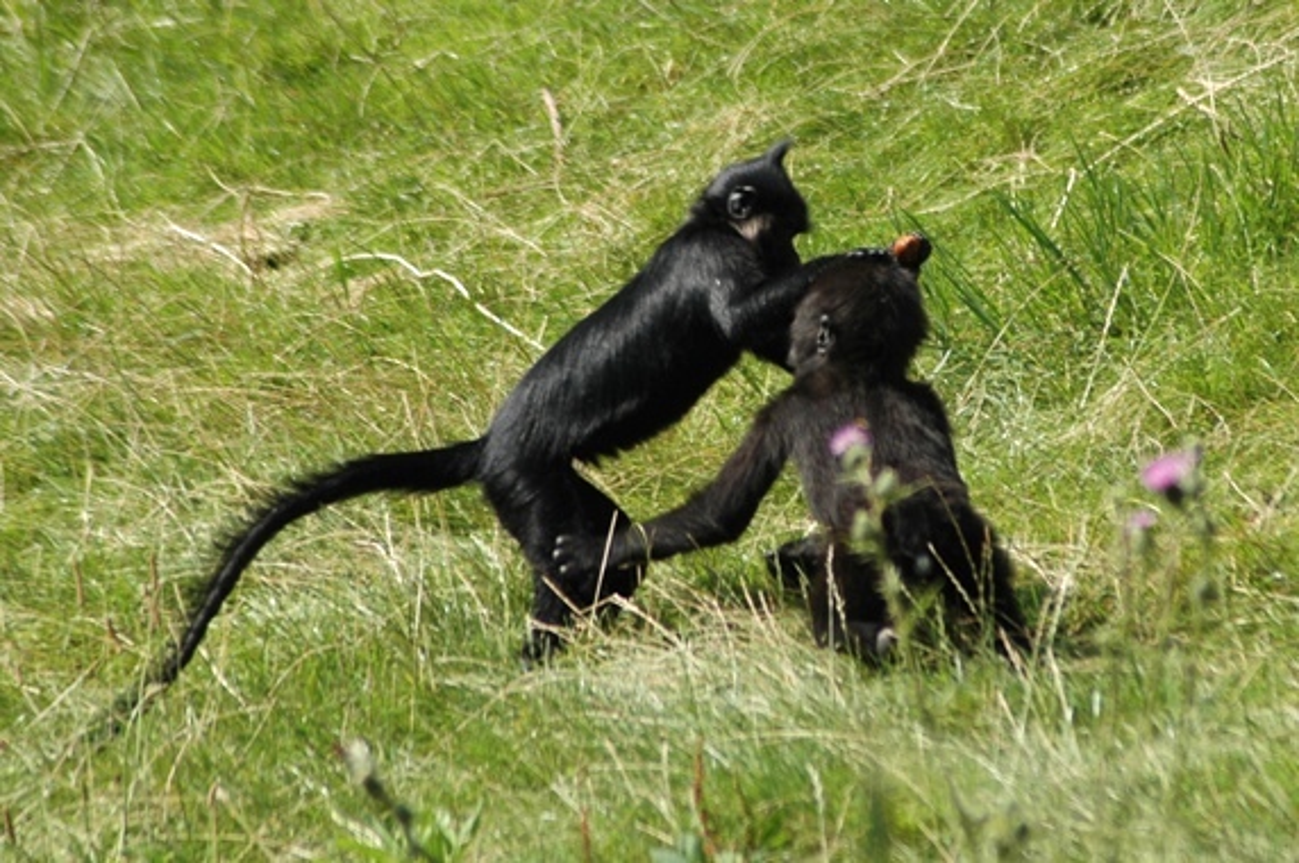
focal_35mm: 405
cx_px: 650
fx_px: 14597
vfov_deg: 3.4
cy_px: 432
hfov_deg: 5.1
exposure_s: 1/640
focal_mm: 270
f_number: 6.3
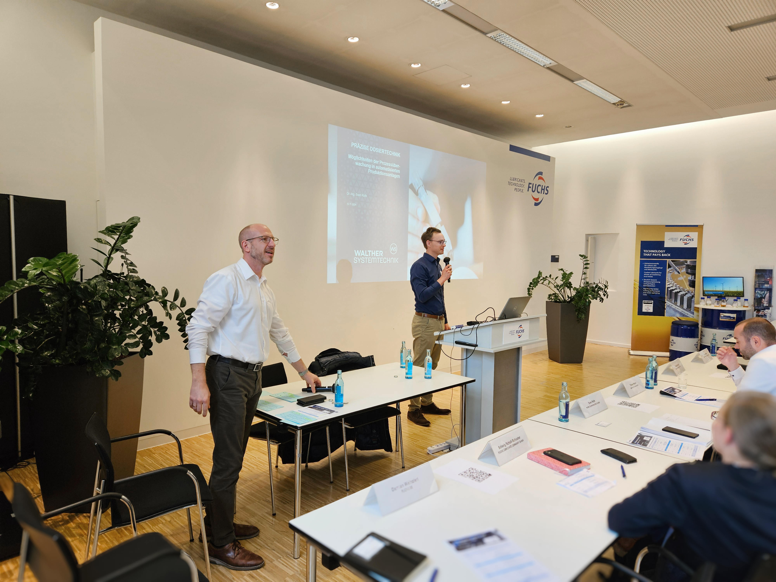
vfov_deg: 58.9
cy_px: 291
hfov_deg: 73.9
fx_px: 516
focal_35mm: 23
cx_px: 388
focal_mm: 5.4
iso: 64
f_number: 1.8
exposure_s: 1/100
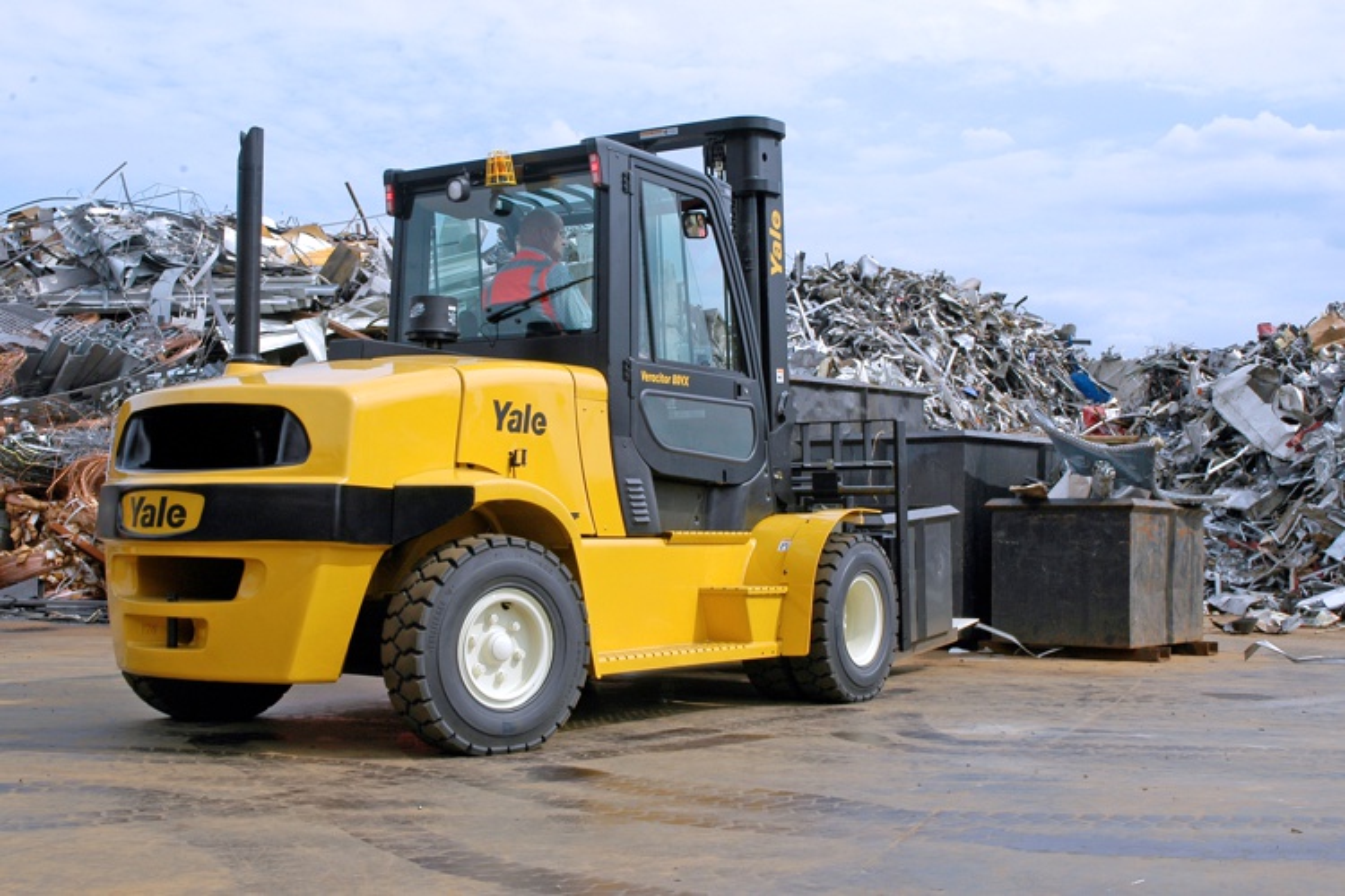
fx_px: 1195
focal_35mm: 32
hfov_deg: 58.7
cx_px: 672
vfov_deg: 41.1
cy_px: 448
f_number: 9.5
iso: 100
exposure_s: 1/60
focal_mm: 32
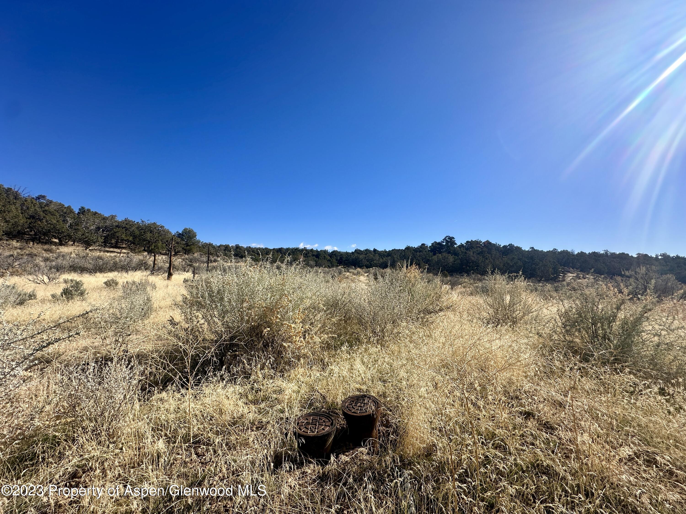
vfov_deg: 85.7
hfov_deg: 102.1
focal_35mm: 14
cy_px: 257
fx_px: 277
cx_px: 343
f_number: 2.2
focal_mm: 2.22
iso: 40
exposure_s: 1/2053
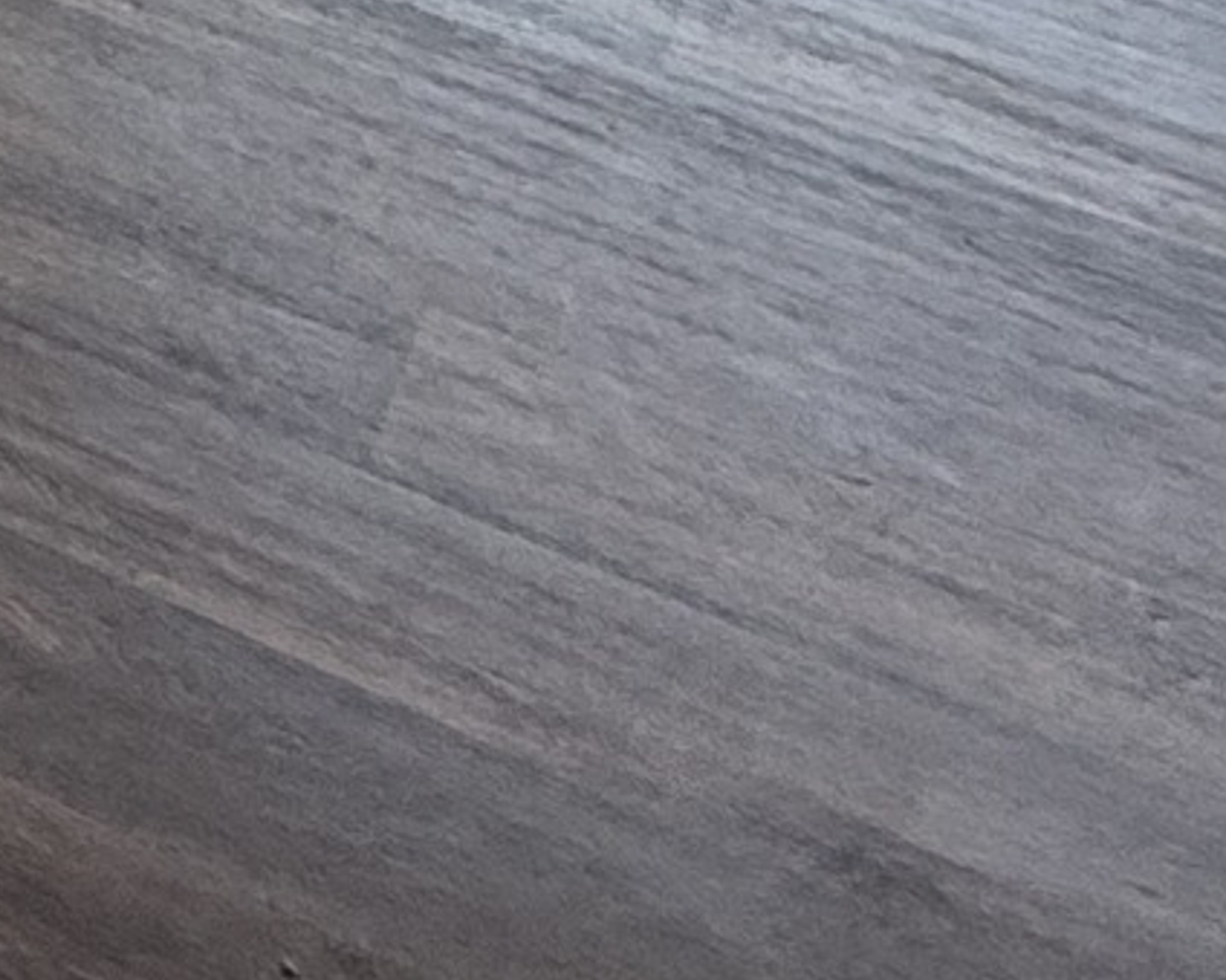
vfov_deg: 10.4
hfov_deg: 13.5
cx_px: -1801
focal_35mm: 99
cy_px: -2067
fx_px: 3591
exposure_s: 1/99
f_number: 2.2
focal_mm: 2.22
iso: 125
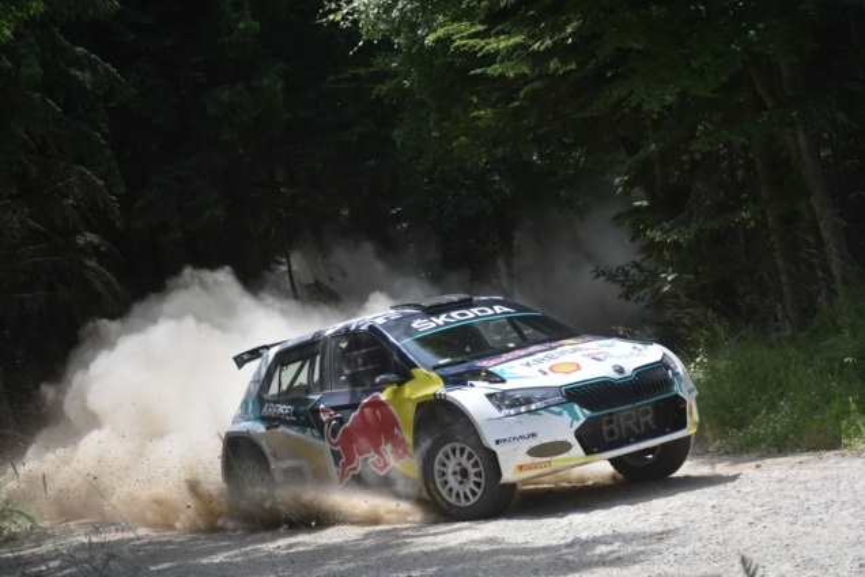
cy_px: 288
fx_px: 1874
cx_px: 432
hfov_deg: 26.0
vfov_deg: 17.5
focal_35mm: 78
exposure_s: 1/1600
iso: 400
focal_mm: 52
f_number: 6.3
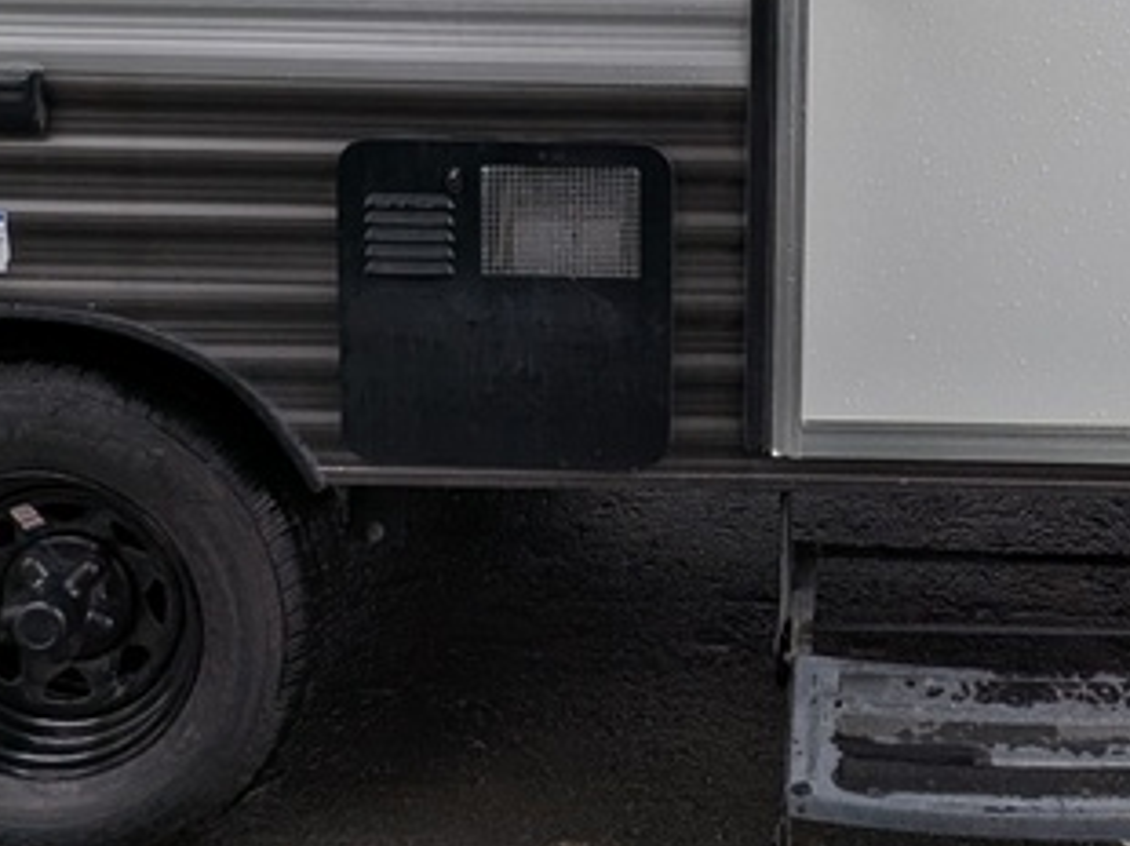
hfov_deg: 42.8
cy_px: -142
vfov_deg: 29.4
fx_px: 1403
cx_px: 817
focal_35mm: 43
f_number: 2.2
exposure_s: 1/229
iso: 46
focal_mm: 1.95
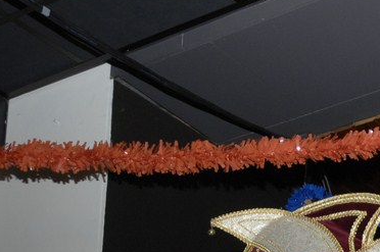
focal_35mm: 131
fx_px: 1381
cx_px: 541
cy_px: 445
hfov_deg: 14.7
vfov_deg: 9.9
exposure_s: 1/125
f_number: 5.6
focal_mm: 24
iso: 250
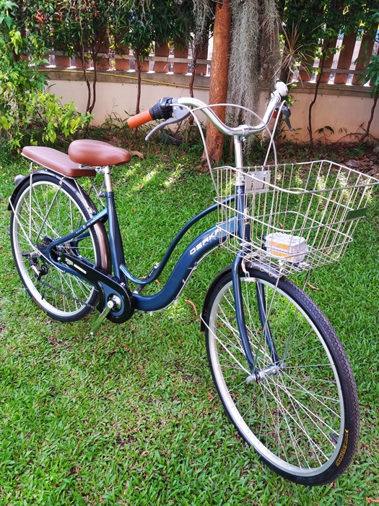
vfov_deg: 63.4
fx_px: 409
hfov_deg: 49.7
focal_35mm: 28
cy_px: 253
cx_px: 190
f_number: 1.9
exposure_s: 1/100
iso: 64
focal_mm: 3.7
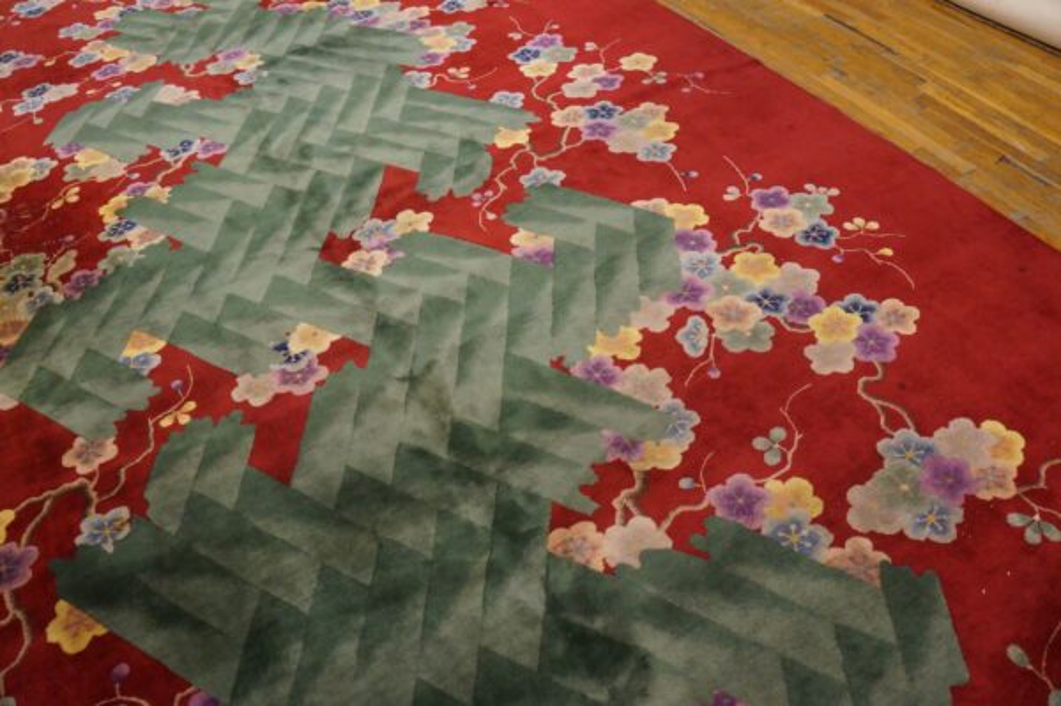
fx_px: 795
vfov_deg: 47.9
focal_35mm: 27
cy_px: 353
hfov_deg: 67.4
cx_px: 530
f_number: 4
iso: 2500
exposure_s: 1/160
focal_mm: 18
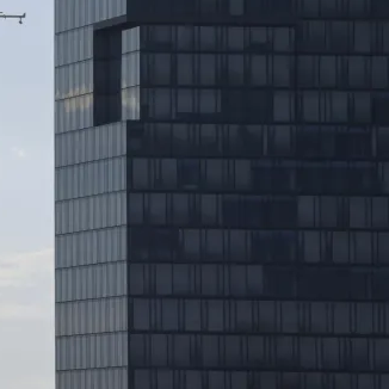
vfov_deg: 4.4
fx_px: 5047
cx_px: 17
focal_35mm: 397
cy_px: 158
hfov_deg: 4.4
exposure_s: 1/6400
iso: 80
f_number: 2.8
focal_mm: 200
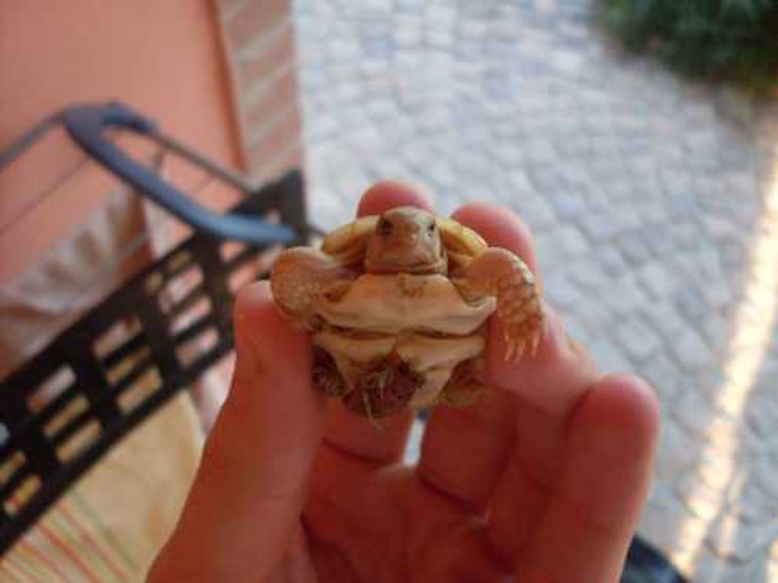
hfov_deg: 49.0
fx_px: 854
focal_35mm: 38
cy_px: 292
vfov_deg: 37.7
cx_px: 389
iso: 120
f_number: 2.8
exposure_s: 1/45
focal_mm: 6.3
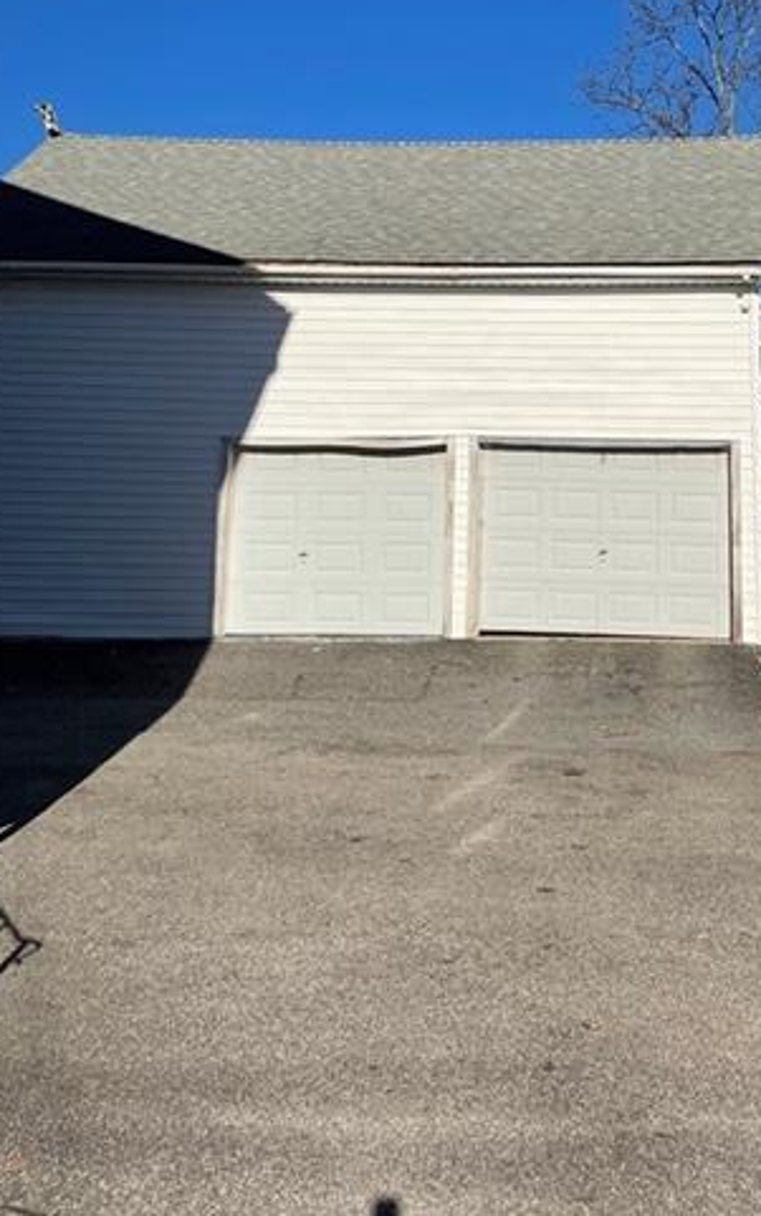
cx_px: 549
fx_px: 1459
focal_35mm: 44
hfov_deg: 28.9
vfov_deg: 44.4
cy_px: 372
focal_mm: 4.2
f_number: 1.6
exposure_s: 1/7813
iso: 32
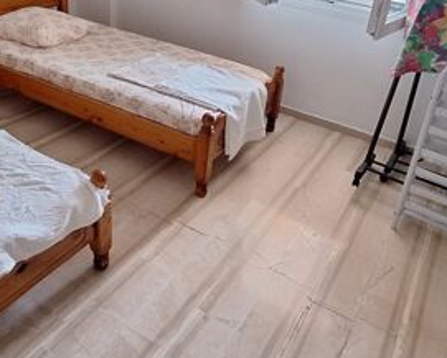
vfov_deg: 43.2
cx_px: 220
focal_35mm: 33
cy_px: 92
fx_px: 437
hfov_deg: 54.2
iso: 200
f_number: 2.2
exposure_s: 1/40
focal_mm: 1.74
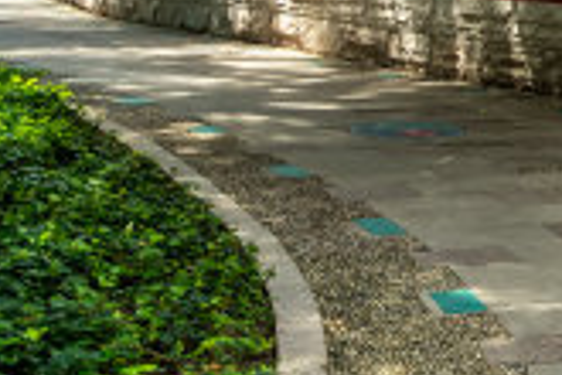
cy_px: 14
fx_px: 1389
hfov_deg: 19.5
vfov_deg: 15.1
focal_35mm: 89
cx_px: 875
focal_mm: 24
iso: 200
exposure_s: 1/40
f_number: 8
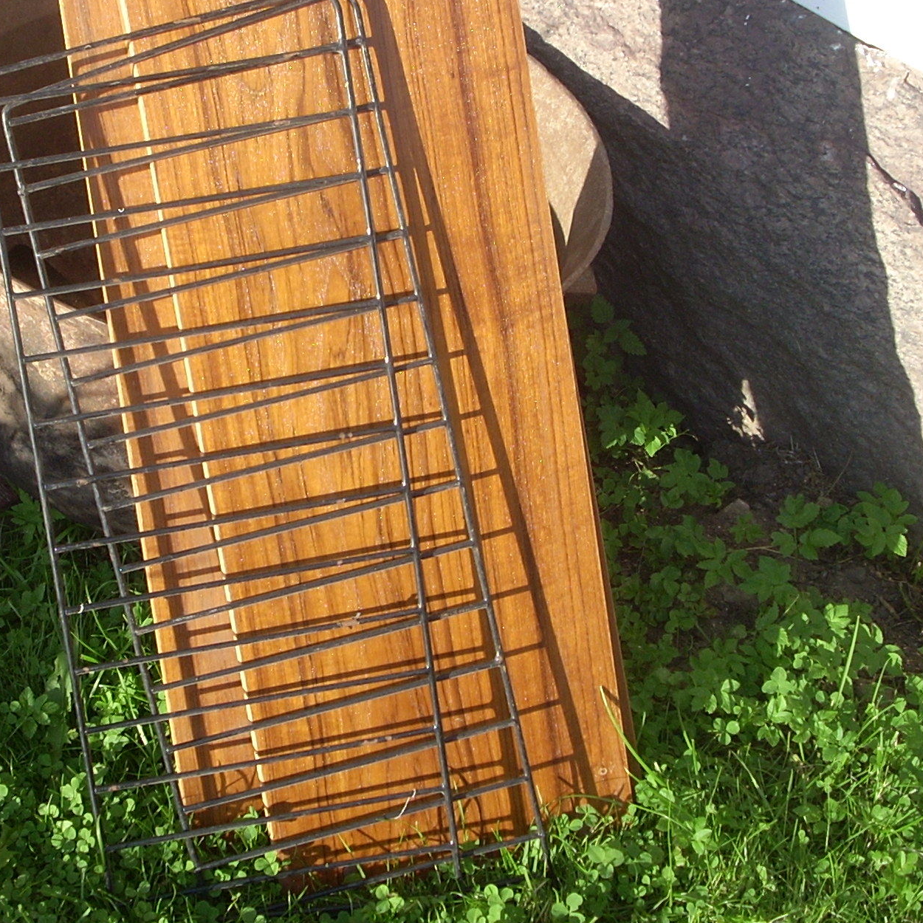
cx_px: 264
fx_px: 2021
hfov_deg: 25.5
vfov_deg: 25.6
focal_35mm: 67
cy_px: 321
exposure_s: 1/250
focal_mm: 6.2
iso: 64
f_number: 2.8
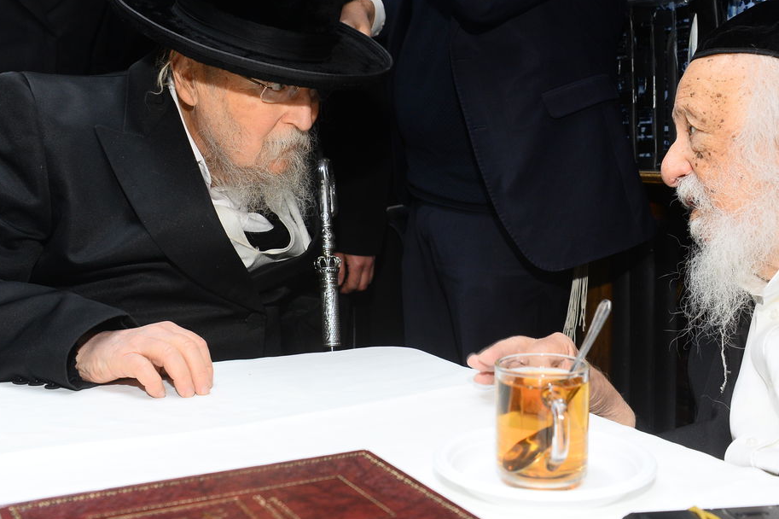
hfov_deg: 42.6
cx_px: 448
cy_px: 140
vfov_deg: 28.9
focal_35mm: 46
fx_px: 995
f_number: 5.6
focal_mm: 30
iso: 1250
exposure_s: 1/100
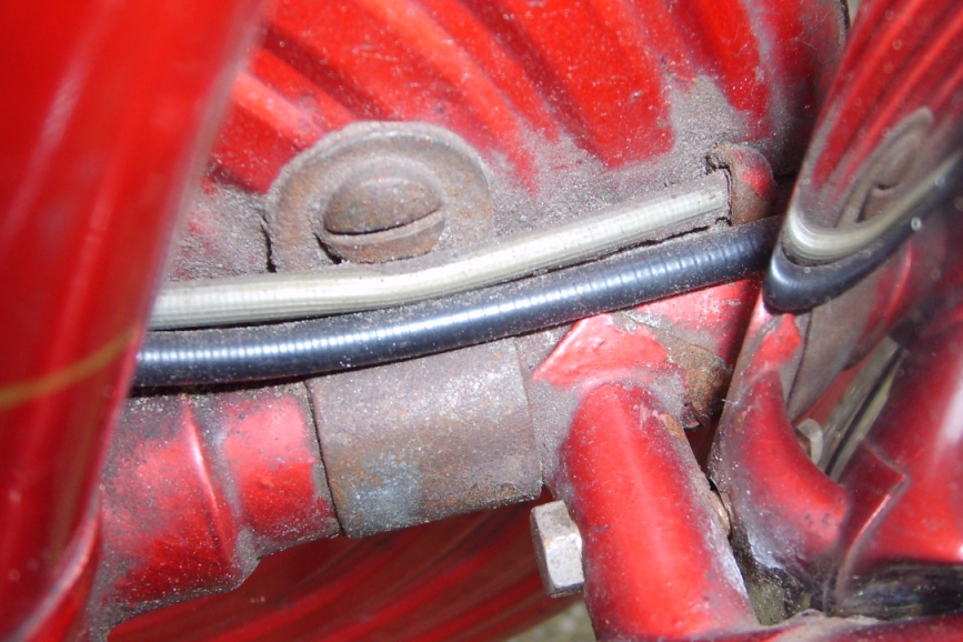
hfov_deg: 45.4
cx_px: 529
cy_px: 269
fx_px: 1150
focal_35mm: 43
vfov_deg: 31.1
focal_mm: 5.8
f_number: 2.8
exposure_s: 1/45
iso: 100
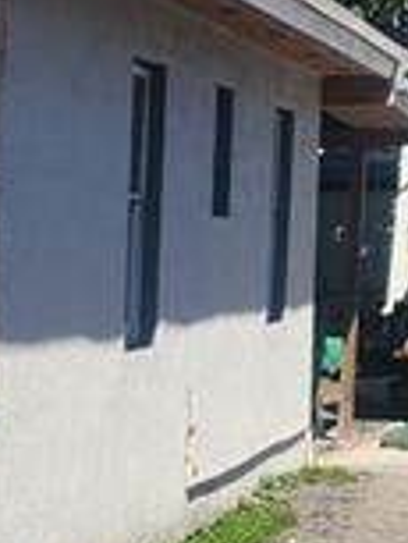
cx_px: -830
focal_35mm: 180
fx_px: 2825
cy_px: 731
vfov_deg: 10.7
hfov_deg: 7.3
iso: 12
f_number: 1.8
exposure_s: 1/1597
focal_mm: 6.4
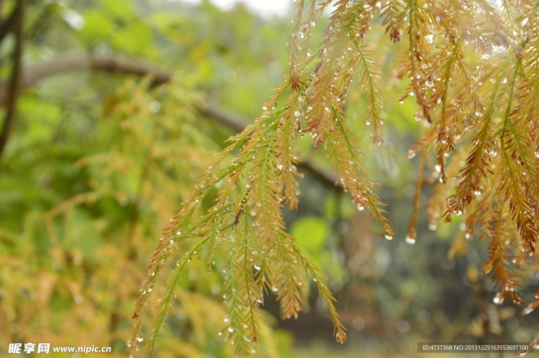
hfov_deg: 27.0
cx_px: 270
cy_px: 179
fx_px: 1122
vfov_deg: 18.2
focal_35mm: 75
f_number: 8
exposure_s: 1/80
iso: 900
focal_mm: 50
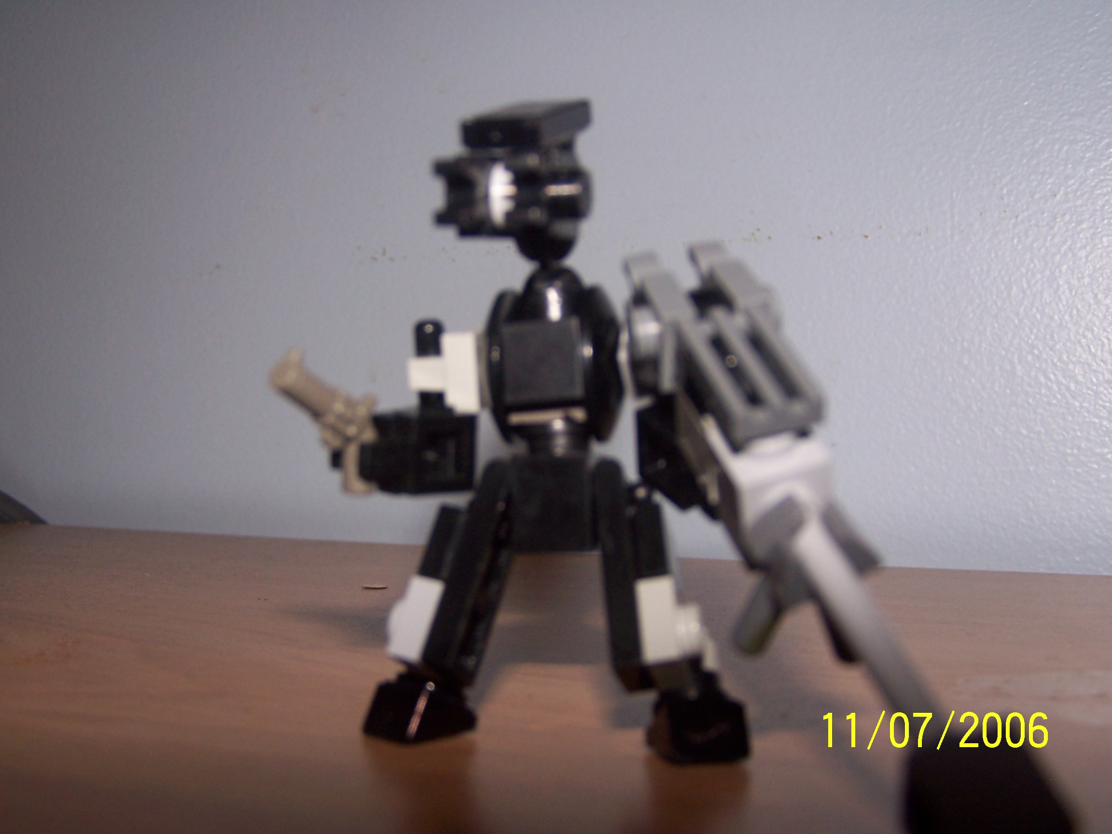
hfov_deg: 43.9
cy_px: 417
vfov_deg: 33.6
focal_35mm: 43
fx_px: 1381
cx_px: 556
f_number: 2.8
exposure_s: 1/60
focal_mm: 7.1
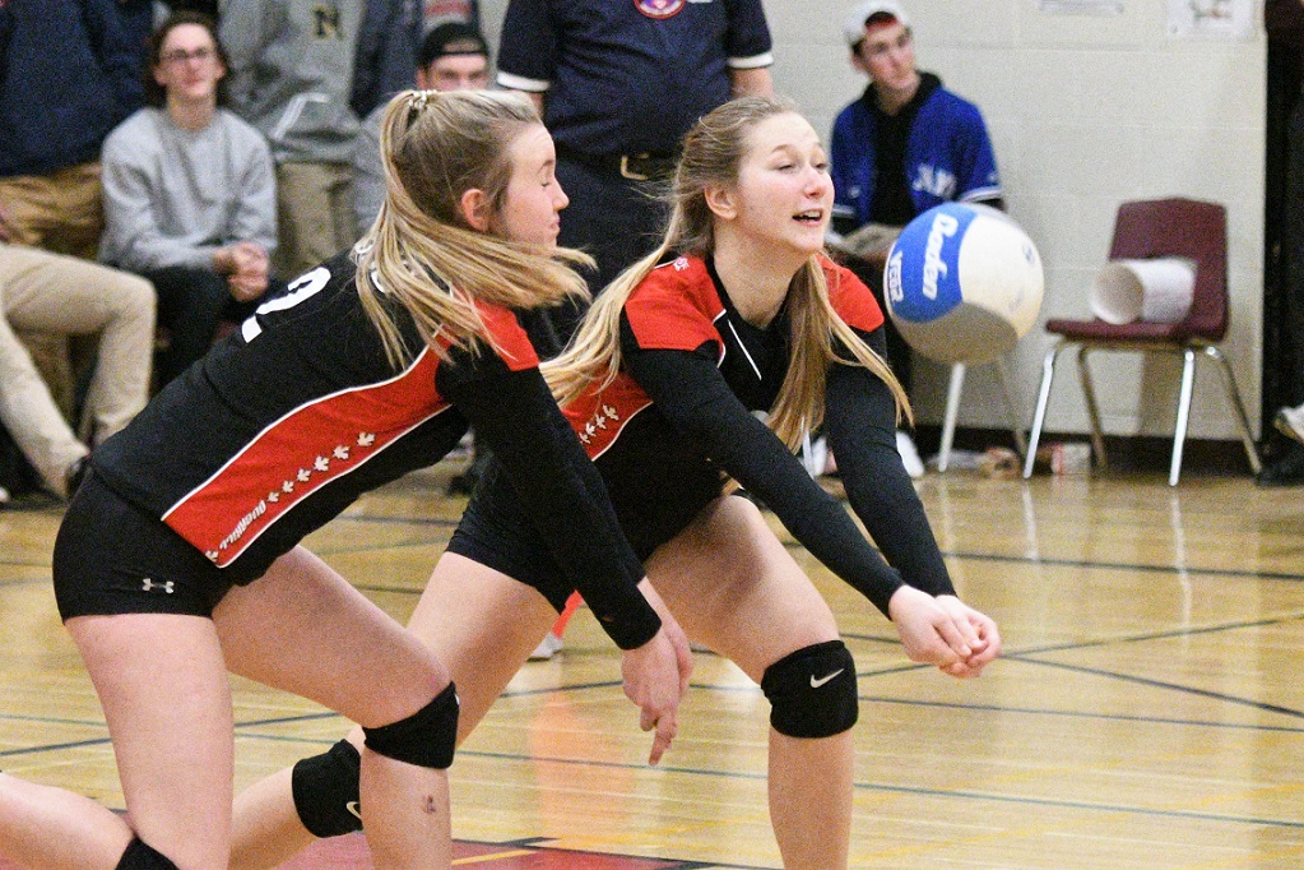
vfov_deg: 10.2
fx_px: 4890
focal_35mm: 135
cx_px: 652
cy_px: 435
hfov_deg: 15.2
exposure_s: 1/1000
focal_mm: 90
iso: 22800
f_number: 3.2
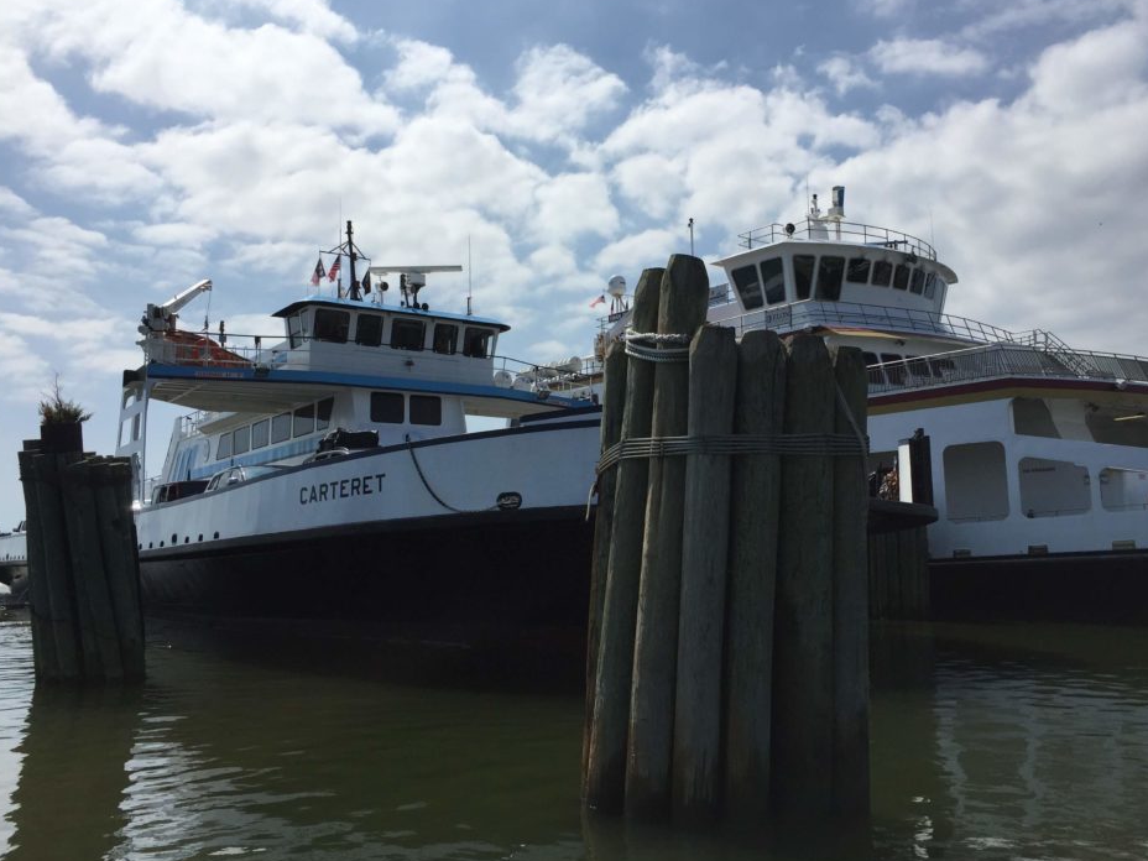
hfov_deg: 56.8
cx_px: 619
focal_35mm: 32
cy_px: 402
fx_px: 1061
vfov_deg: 44.1
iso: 32
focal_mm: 4.15
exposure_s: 1/5650
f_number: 2.2
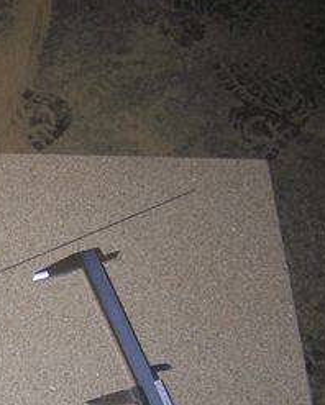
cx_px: -179
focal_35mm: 96
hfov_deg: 14.8
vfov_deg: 19.5
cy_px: 380
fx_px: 1153
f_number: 2.8
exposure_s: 1/60
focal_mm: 6.3
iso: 80
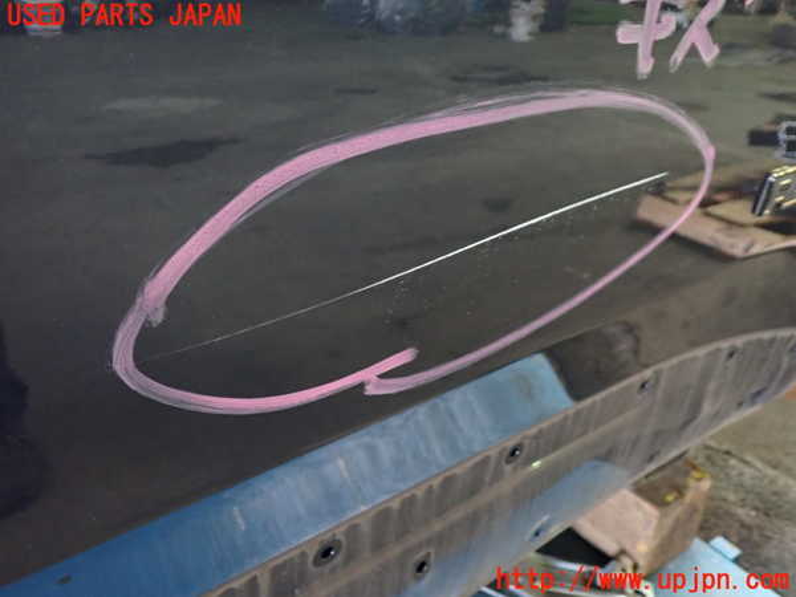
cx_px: 398
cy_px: 298
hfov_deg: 60.0
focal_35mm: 30
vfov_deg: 46.8
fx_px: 690
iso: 800
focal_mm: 5.4
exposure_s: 1/25
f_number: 2.3
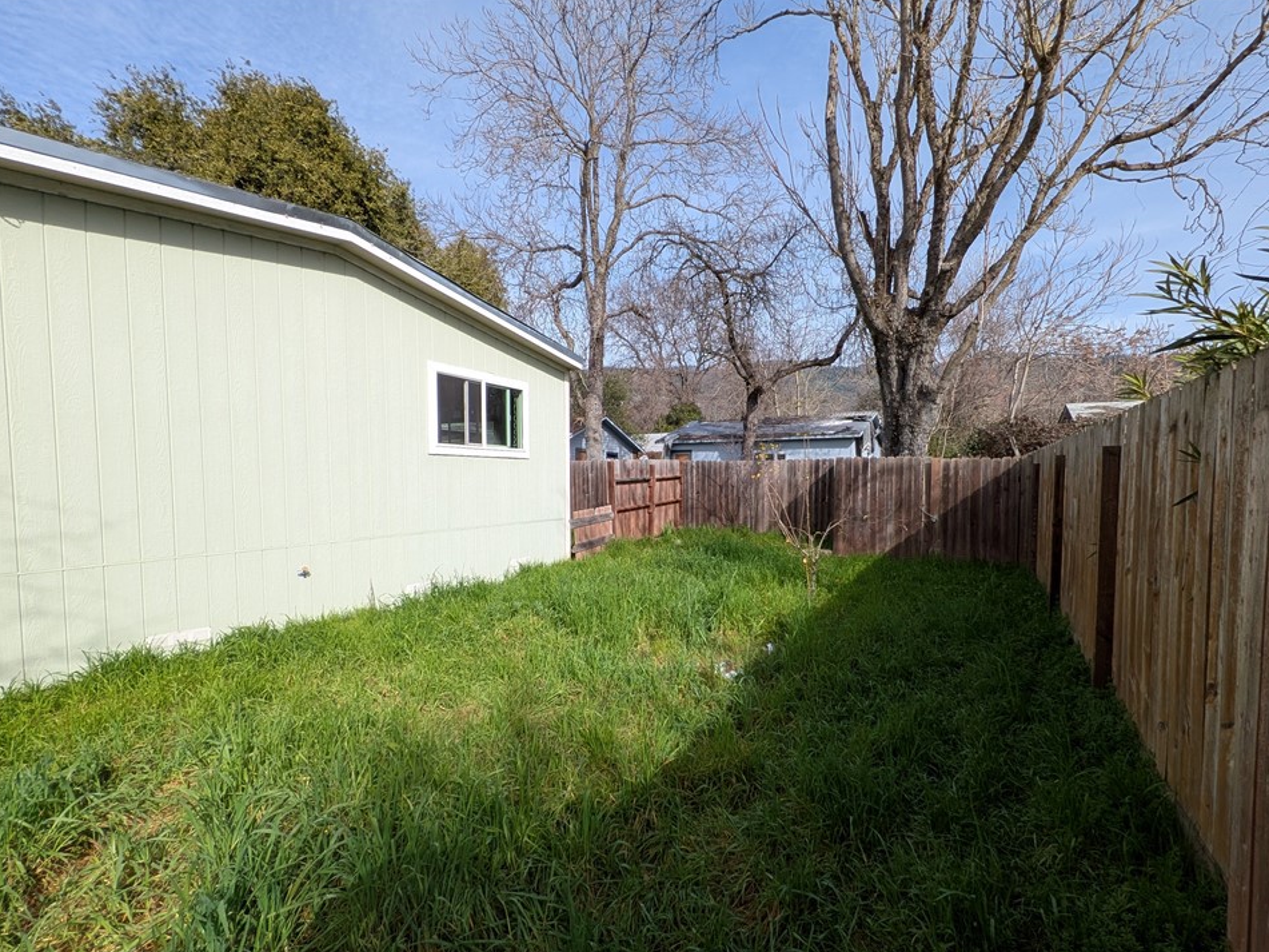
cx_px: 658
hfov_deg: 102.0
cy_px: 507
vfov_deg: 85.5
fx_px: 513
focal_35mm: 14
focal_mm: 1.54
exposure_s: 1/745
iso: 31
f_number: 2.2
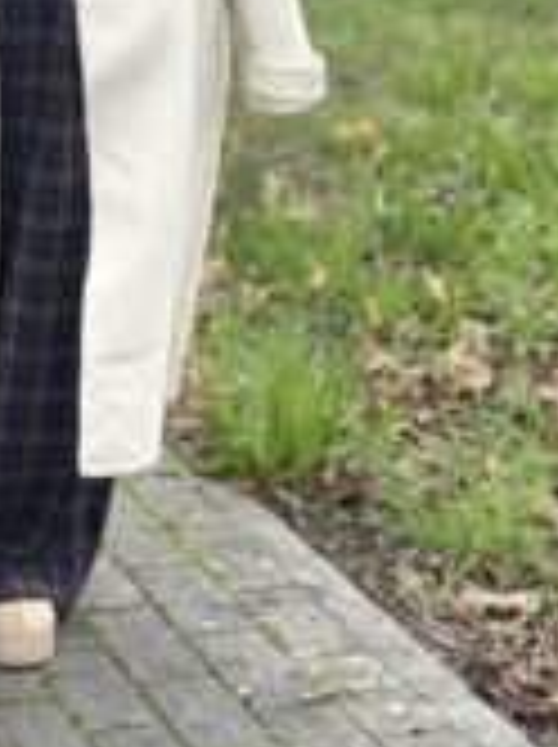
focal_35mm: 116
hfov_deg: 12.5
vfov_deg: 16.5
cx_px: -94
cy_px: -63
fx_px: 2500
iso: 80
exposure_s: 1/719
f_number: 1.78
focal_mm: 6.86
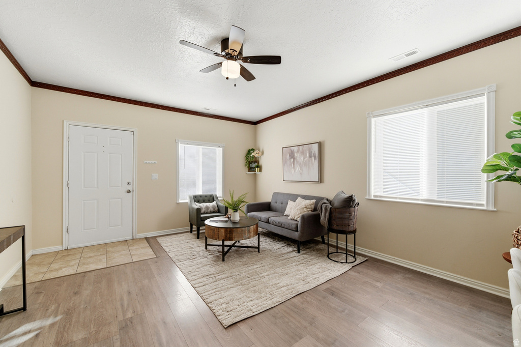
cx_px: 260
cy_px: 174
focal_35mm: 15
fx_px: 217
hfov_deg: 100.4
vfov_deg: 77.3
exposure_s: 1/5000
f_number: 8
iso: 800
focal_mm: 15
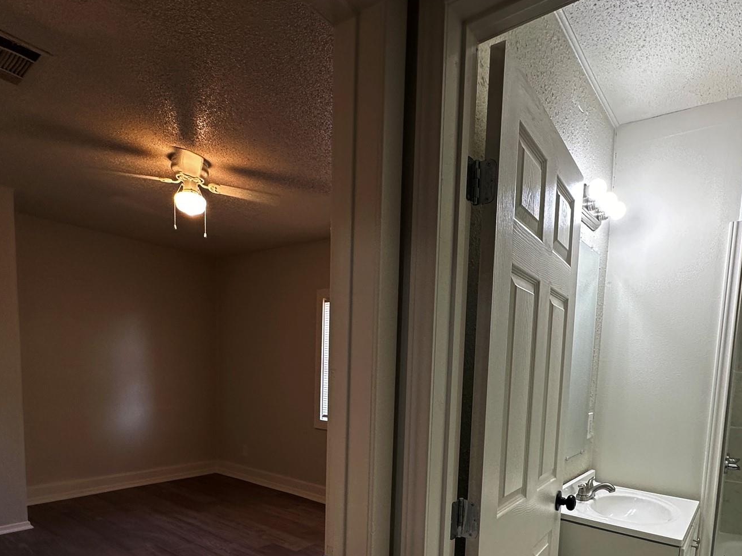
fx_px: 472
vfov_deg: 57.8
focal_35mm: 22
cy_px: 421
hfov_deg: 76.2
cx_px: 408
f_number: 2.2
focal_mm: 2.22
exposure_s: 1/120
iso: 200
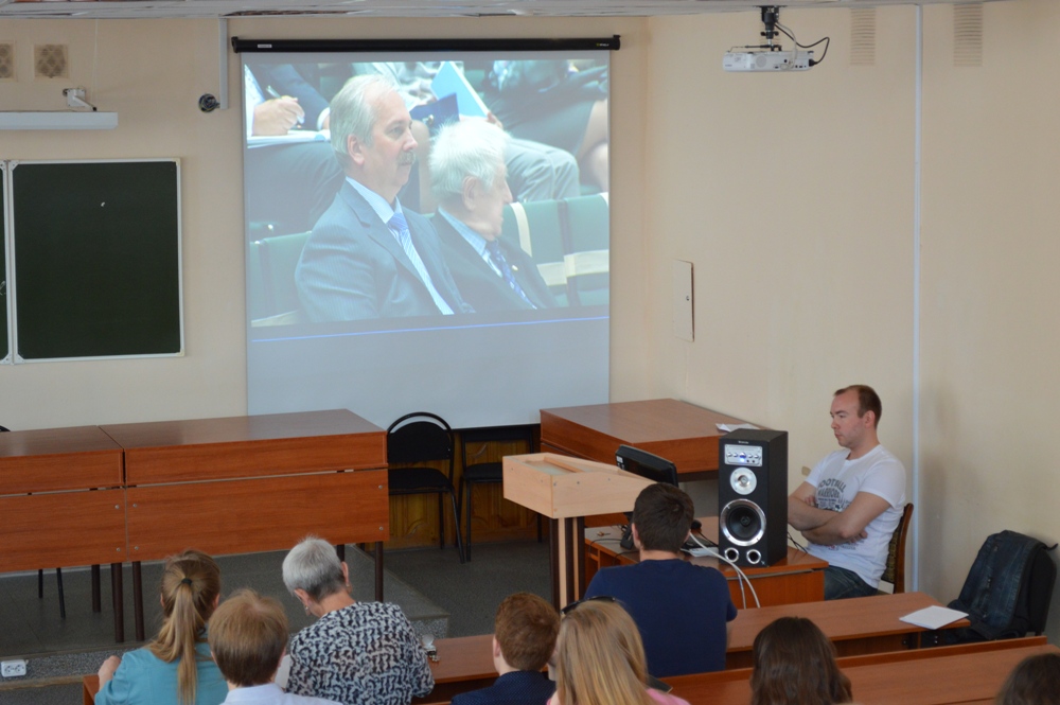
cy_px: 352
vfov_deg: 16.5
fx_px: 2427
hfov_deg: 24.6
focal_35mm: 82
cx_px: 530
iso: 1100
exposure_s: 1/15
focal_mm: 55
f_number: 5.6
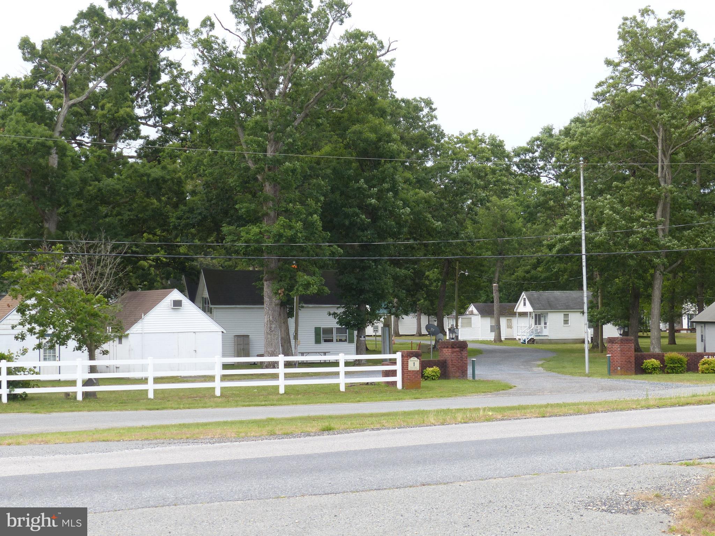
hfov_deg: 27.0
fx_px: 1487
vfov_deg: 20.4
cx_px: 358
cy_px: 268
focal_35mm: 72
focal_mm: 13
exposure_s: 1/250
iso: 100
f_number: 4
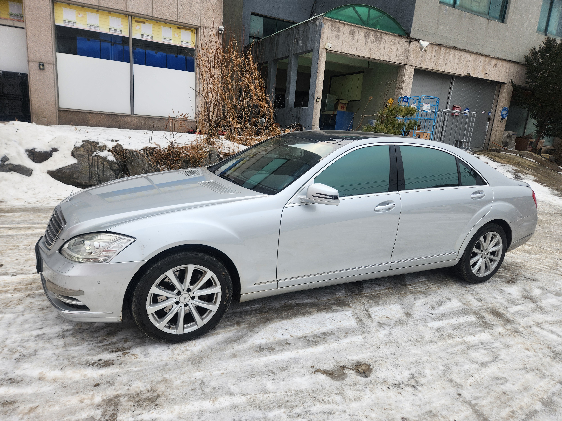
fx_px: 373
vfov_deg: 58.9
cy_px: 210
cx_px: 281
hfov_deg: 73.9
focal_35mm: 23
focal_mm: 5.4
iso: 20
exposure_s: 1/609
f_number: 1.8
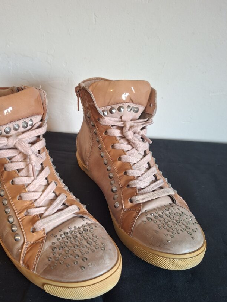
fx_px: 254
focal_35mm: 29
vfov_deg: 60.9
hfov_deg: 47.9
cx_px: 89
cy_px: 188
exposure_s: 1/33
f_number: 1.8
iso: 320
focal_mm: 5.54
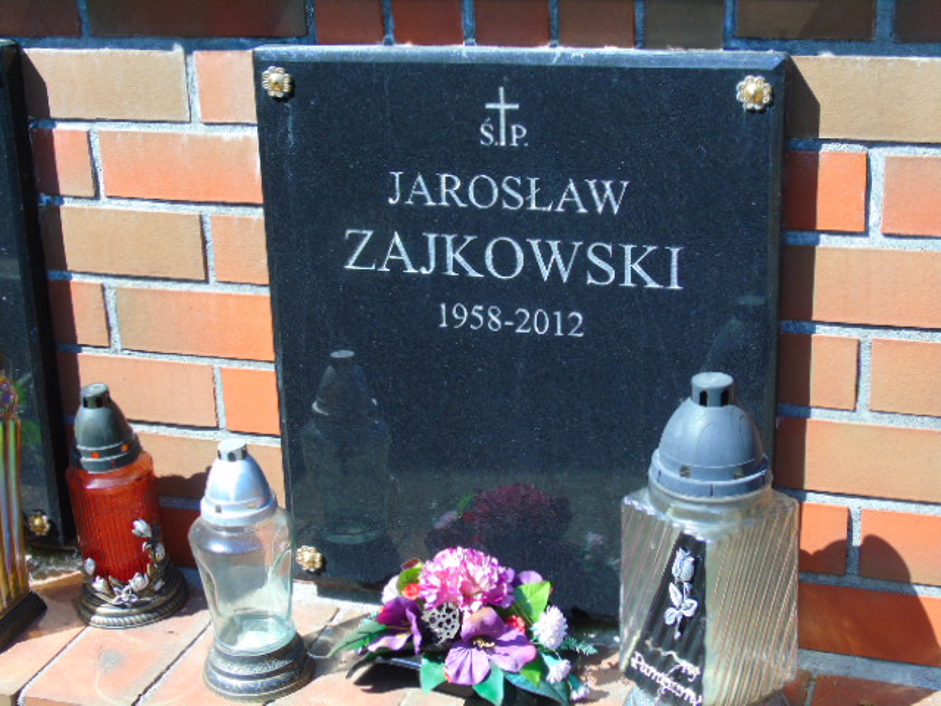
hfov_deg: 35.5
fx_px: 1468
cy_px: 353
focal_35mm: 54
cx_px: 470
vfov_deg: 27.0
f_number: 4.3
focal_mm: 9.6
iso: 80
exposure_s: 1/160
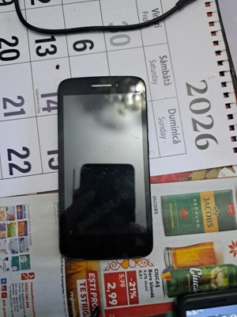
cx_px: 118
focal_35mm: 24
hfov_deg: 56.8
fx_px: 219
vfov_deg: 71.6
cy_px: 158
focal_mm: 5.23
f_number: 1.8
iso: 500
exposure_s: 1/33
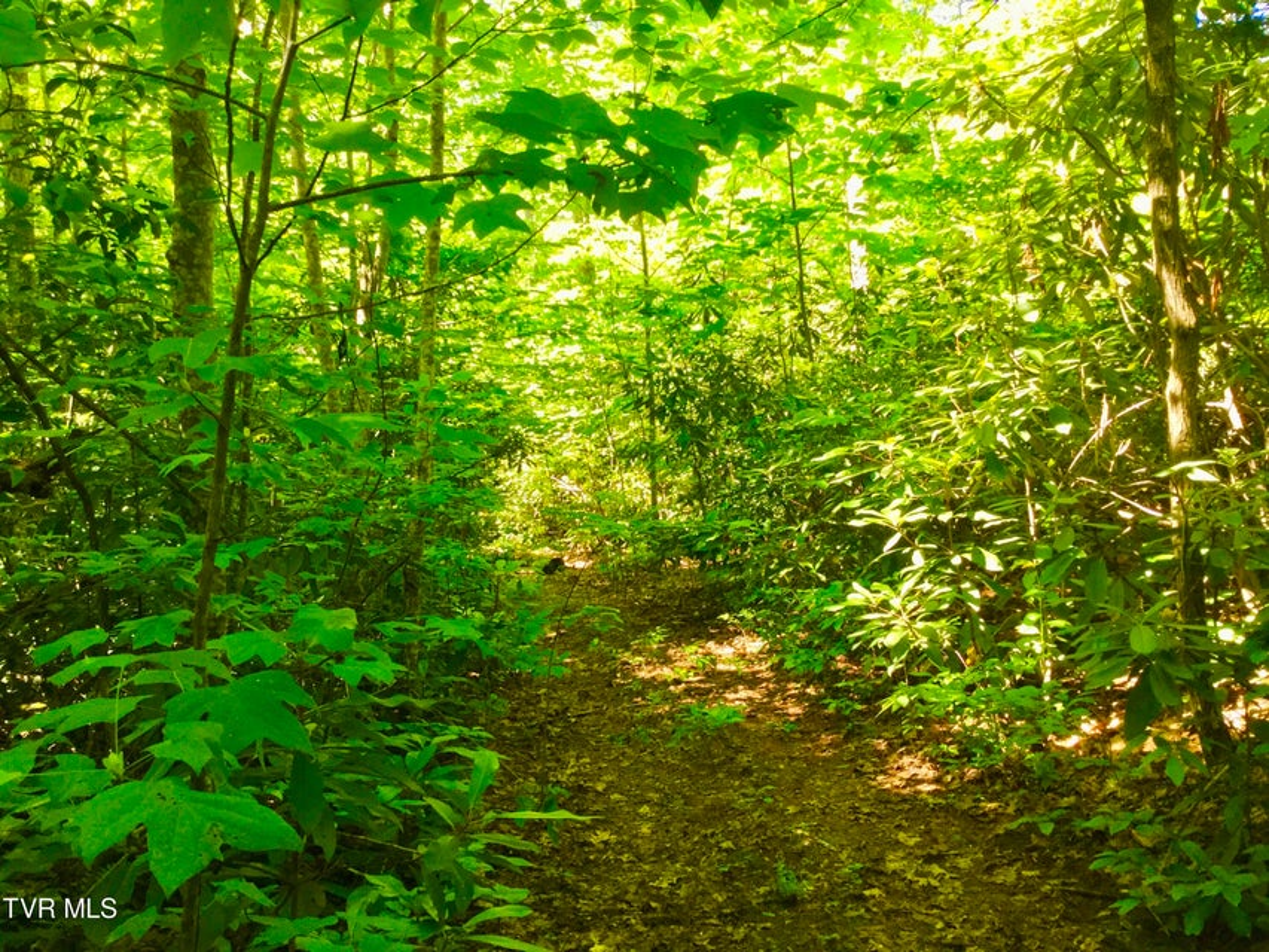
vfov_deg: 45.5
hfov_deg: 58.3
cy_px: 476
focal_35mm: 31
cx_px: 634
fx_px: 1137
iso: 32
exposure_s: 1/40
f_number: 2.4
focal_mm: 3.3
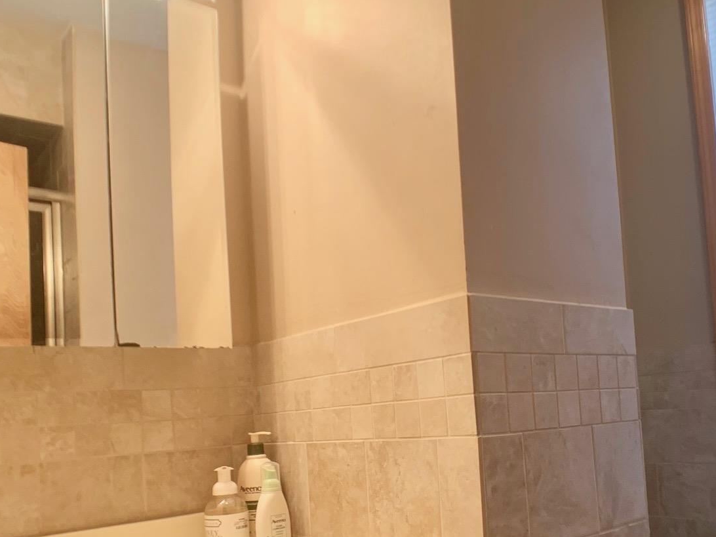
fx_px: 993
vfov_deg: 29.9
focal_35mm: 48
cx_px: 402
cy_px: 389
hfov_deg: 39.6
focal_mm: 4.25
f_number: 1.8
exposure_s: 1/60
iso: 64
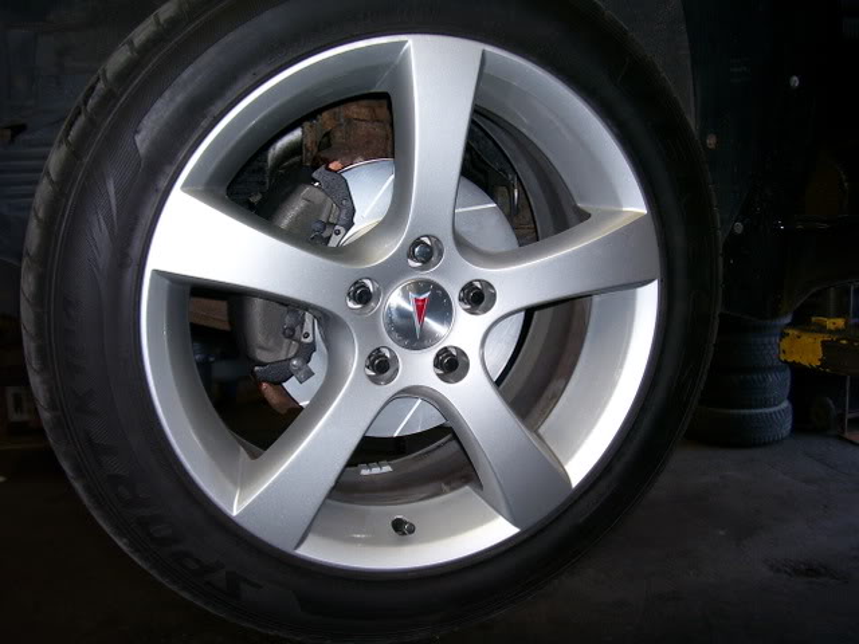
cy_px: 322
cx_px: 430
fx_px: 844
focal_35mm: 34
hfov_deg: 54.0
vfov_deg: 41.8
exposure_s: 1/60
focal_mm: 5.6
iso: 80
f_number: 2.7
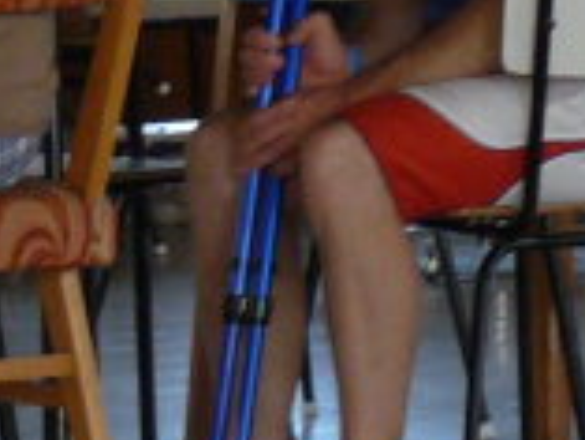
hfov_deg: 4.8
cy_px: 19
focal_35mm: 411
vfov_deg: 3.6
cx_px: 11
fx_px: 6951
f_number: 3.2
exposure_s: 1/30
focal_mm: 10.1
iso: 200
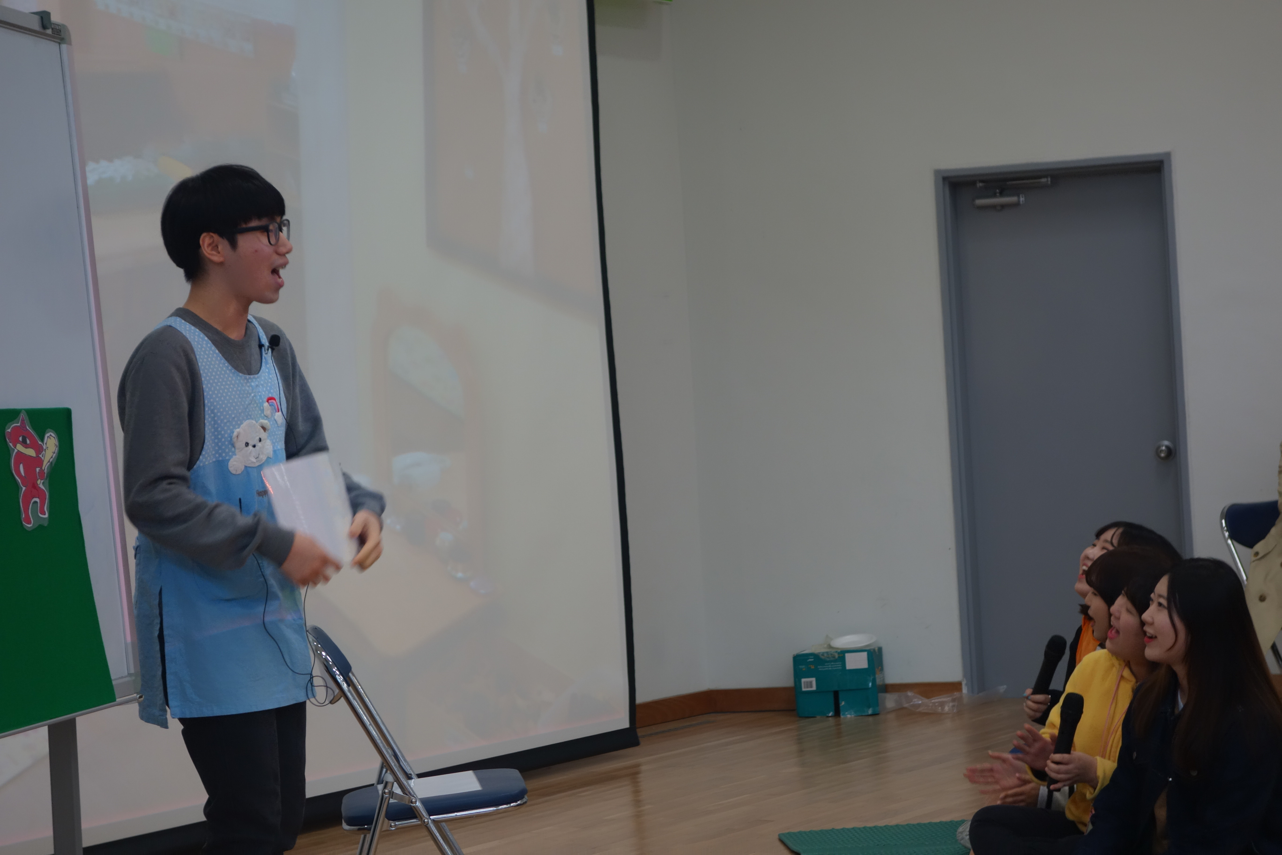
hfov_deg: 26.3
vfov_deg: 17.7
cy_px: 428
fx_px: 2742
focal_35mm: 77
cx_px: 641
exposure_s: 1/100
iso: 500
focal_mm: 28.5
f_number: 4
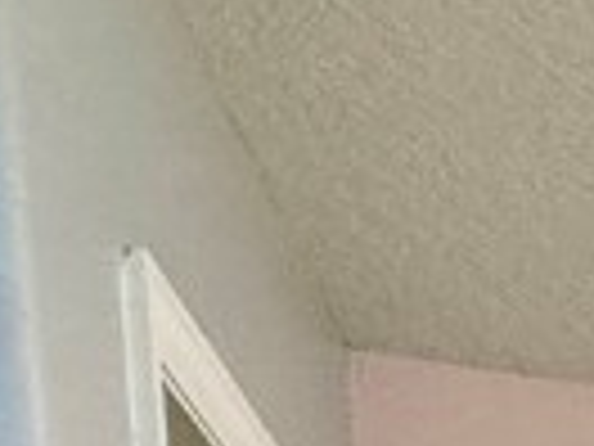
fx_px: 1870
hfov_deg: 12.2
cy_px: 1428
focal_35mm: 109
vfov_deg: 9.7
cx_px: 1611
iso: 250
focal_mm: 2.22
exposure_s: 1/60
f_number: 2.2
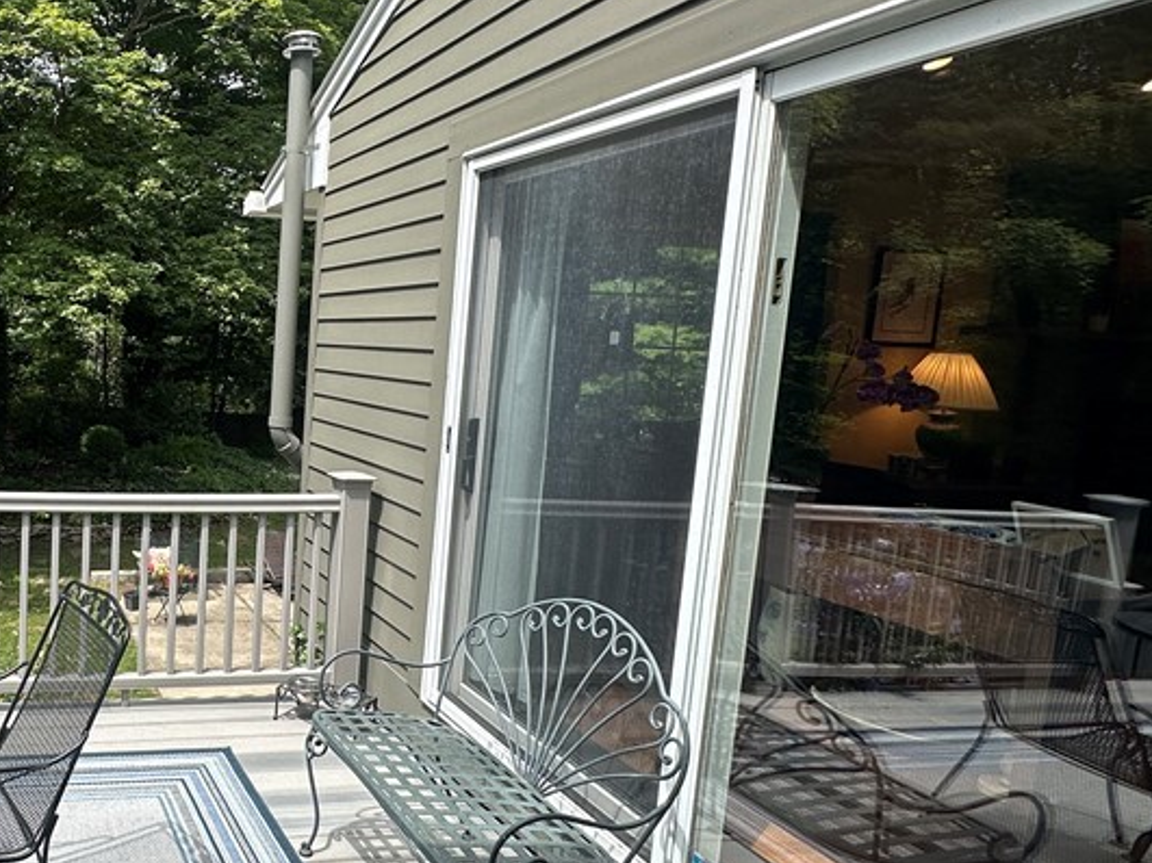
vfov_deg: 51.3
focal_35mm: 27
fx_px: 898
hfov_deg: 56.8
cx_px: 128
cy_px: 425
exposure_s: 1/424
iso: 40
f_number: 2.2
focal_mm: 2.22
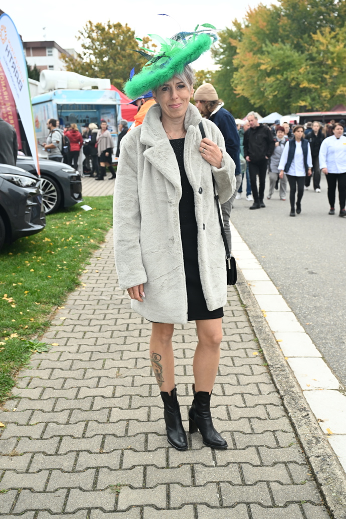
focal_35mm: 40
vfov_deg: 48.5
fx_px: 577
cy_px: 260
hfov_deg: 33.4
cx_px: 173
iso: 400
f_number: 5
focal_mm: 40
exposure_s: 1/250
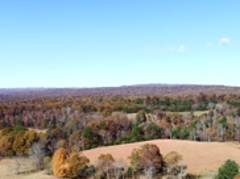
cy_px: 104
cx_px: 111
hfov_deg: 43.0
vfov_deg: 32.7
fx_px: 305
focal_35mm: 44
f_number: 2.8
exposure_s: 1/596
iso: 100
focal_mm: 3.61
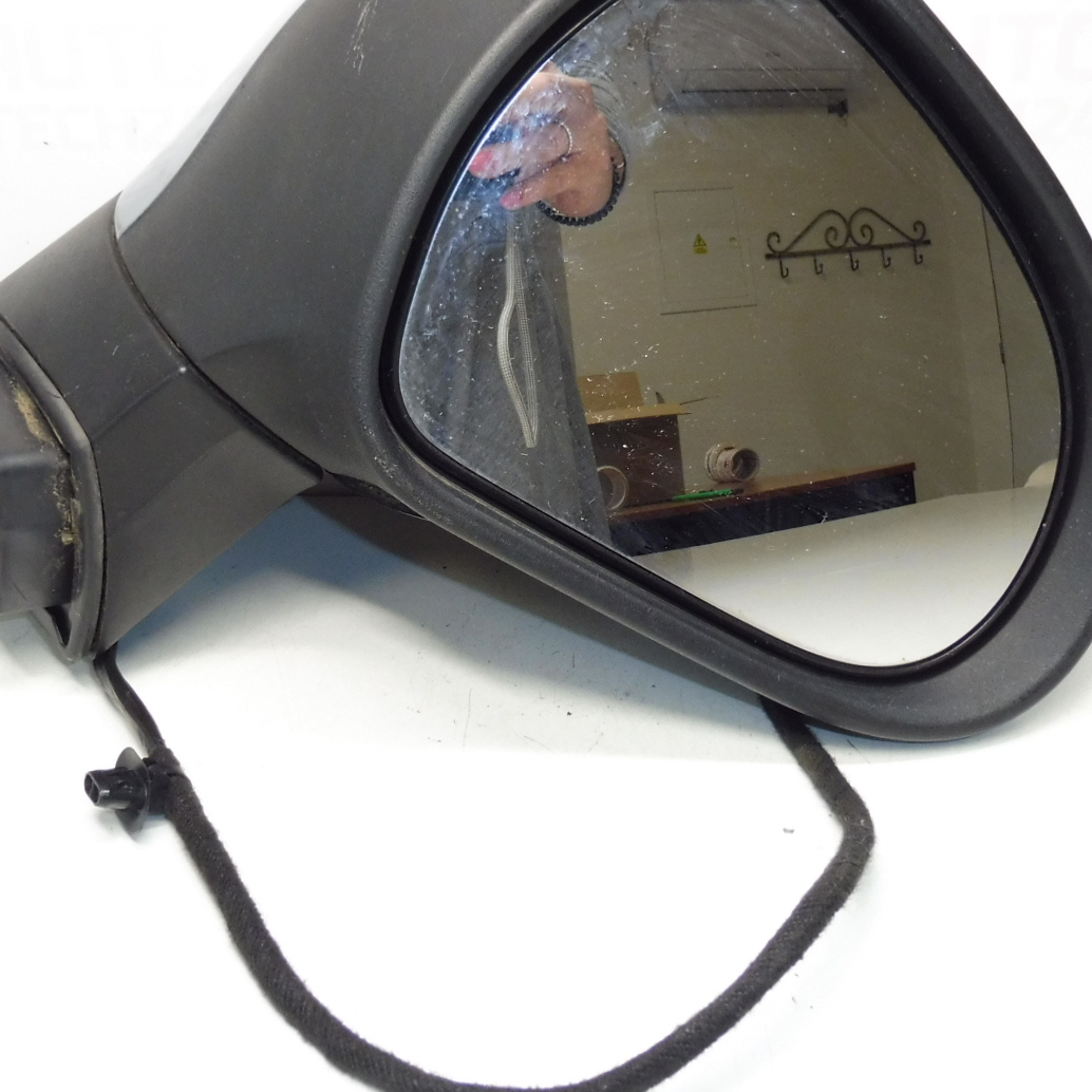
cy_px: 485
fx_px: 1499
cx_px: 542
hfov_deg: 40.0
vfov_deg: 40.0
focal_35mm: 42
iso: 200
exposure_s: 1/60
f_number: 3.5
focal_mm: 4.3
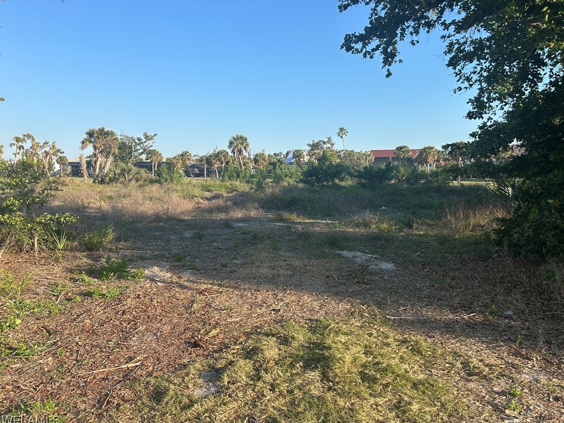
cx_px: 283
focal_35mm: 27
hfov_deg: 65.3
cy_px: 214
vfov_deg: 51.4
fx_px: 440
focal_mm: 5.7
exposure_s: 1/1869
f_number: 1.5
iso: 50
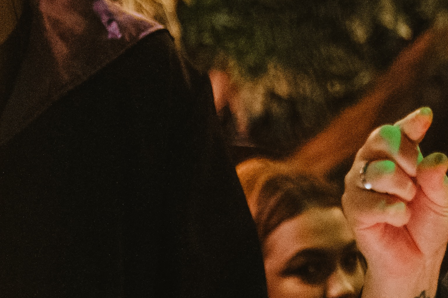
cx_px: 617
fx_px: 2277
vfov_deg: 7.5
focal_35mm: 183
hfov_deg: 10.9
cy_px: 321
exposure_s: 1/60
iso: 8000
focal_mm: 47
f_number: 2.8
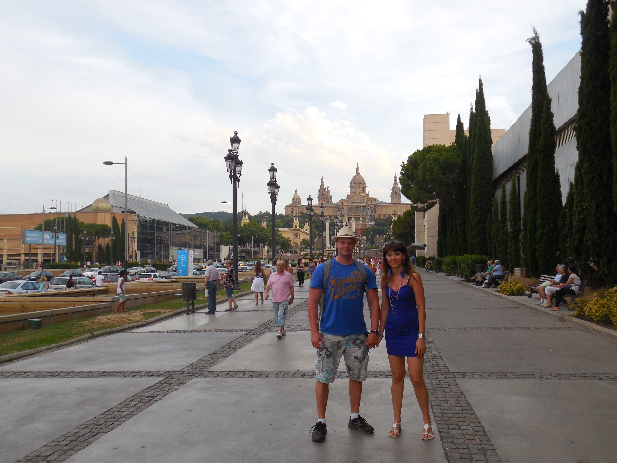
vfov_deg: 45.4
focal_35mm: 31
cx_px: 311
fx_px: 553
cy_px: 238
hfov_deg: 58.3
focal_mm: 5.3
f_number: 3.8
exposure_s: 1/160
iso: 125
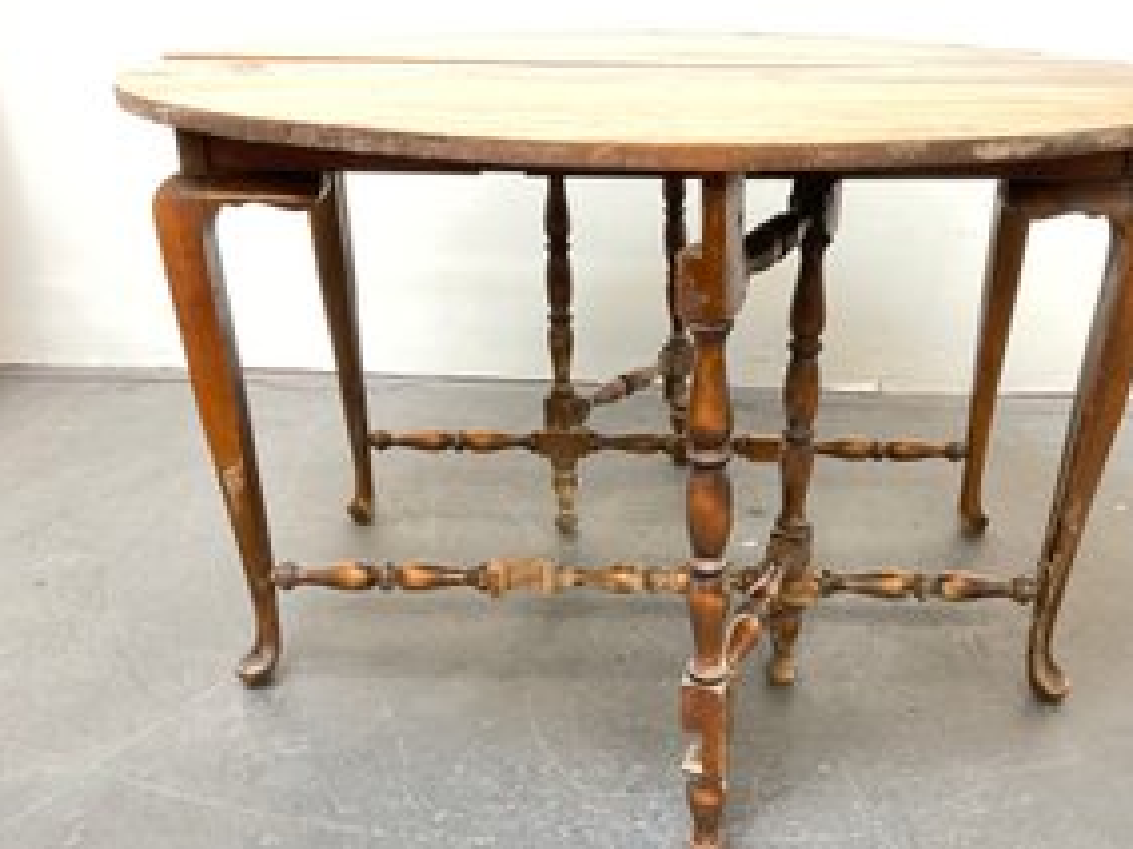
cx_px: 672
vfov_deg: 40.6
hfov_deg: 52.3
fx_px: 1146
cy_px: 496
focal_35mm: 35
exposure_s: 1/40
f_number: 1.8
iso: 320
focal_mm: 3
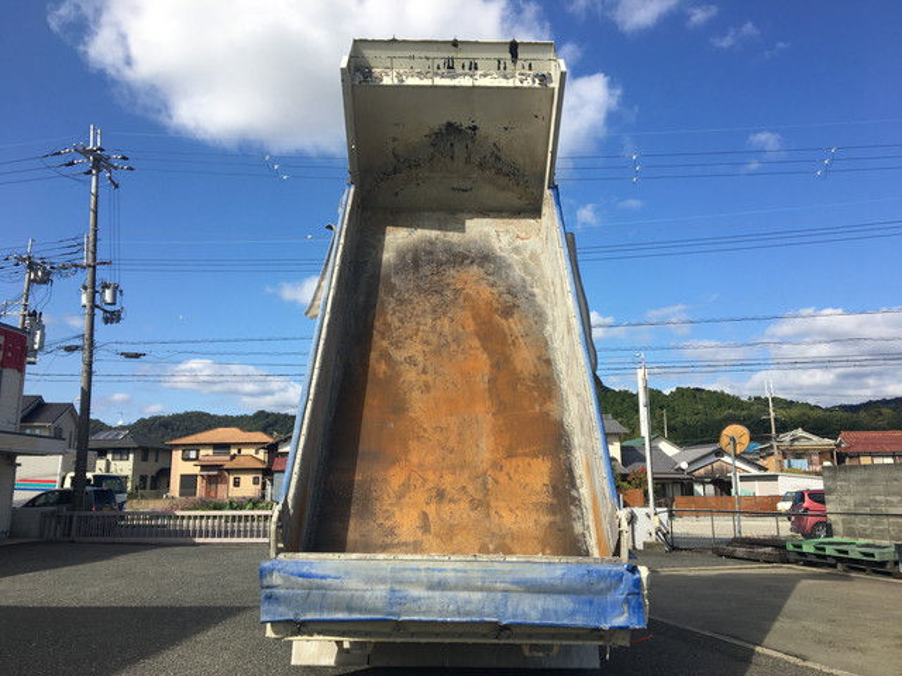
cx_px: 451
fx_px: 756
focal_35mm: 29
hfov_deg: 61.7
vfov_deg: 48.2
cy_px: 338
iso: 25
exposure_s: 1/1709
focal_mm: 4.15
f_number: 2.2
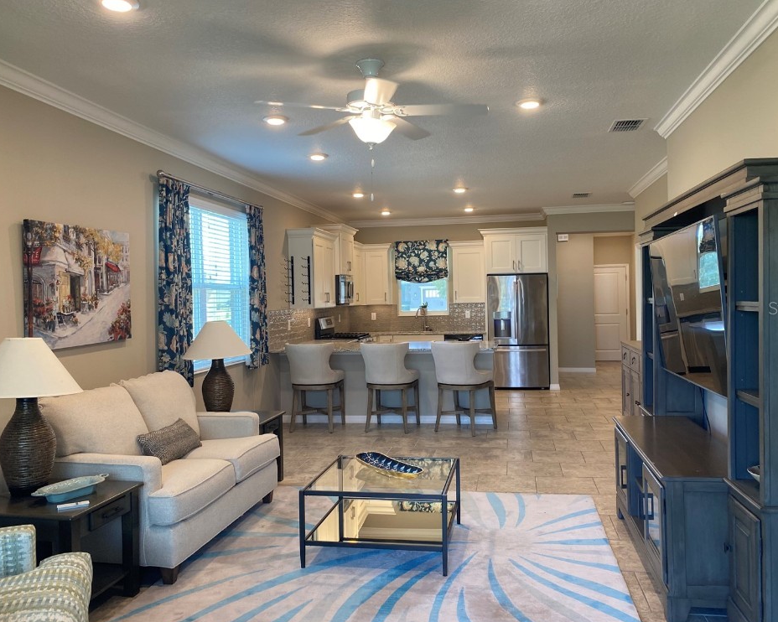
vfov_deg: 51.5
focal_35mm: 28
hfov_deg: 62.1
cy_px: 308
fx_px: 645
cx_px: 418
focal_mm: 4.25
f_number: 1.8
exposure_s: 1/60
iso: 64
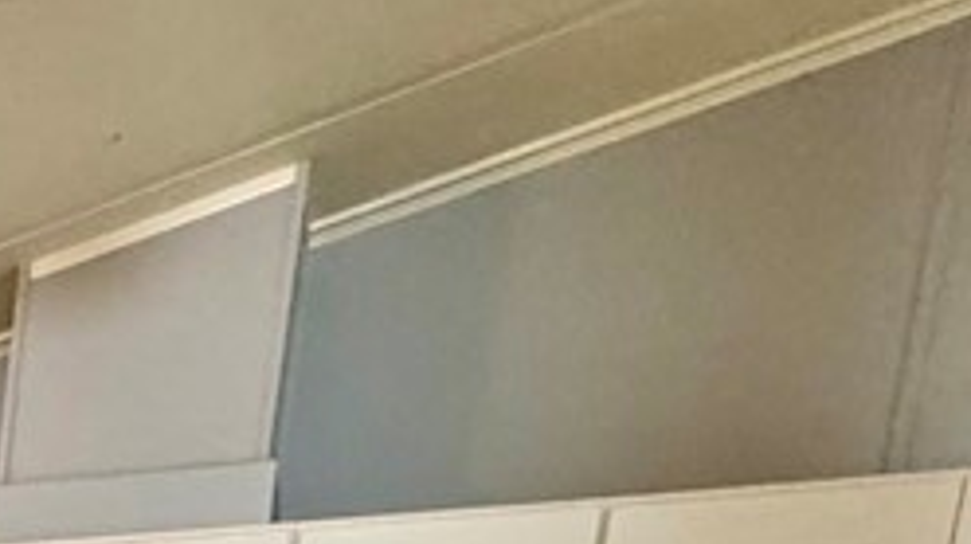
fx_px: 1621
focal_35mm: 63
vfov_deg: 13.5
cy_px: 1333
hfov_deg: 25.1
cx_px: -495
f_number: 2.2
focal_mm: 2.22
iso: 320
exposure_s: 1/120
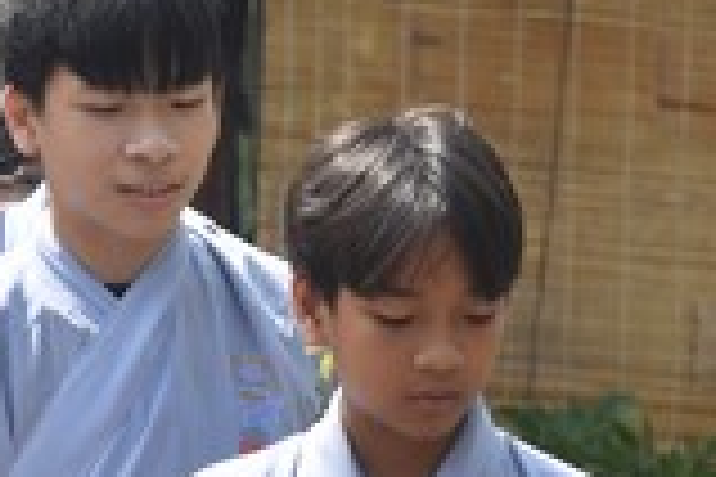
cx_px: 333
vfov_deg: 2.8
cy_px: 468
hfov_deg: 4.2
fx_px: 9745
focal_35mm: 490
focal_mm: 120
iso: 200
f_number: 8
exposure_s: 1/250
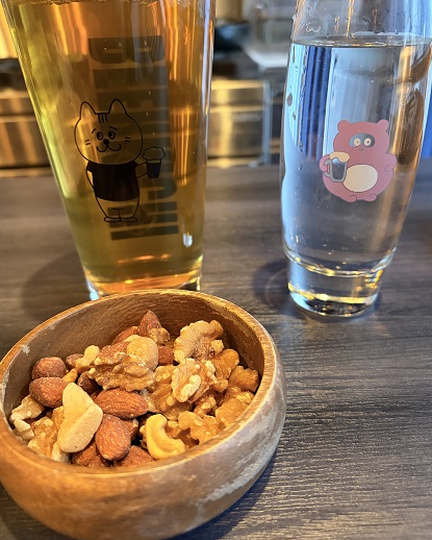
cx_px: 217
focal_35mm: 28
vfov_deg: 62.2
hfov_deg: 51.6
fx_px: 447
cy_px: 264
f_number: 1.6
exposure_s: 1/40
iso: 640
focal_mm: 5.96
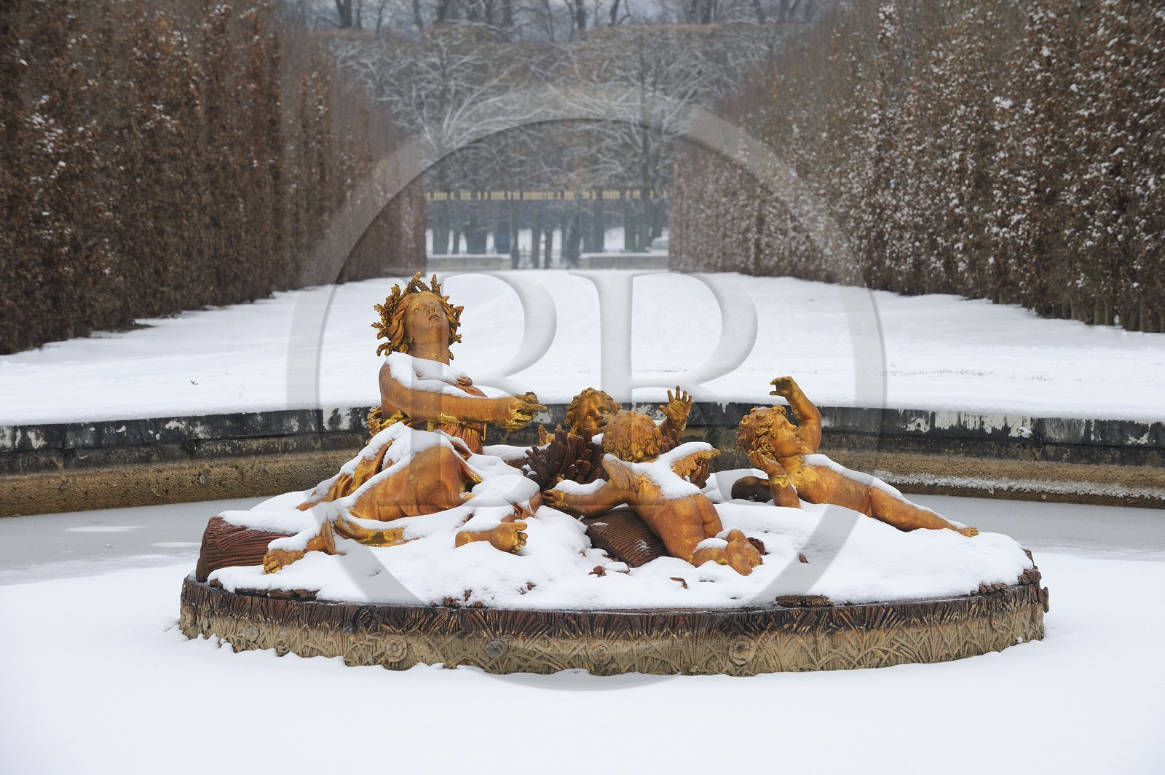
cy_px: 388
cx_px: 582
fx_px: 5173
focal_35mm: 160
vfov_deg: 8.6
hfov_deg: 12.8
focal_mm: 160
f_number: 9
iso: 400
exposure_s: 1/160
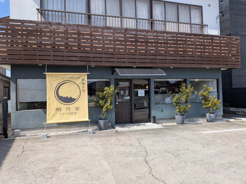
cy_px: 92
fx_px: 171
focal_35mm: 24
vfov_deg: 56.8
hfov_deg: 71.6
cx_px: 123
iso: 26
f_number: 1.7
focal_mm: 4.53
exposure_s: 1/1124
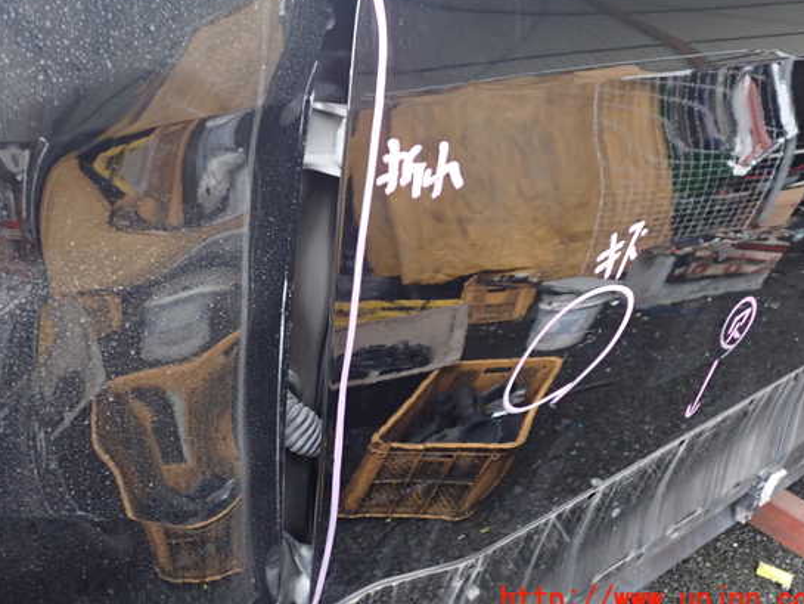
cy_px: 286
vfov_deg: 42.9
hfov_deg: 55.3
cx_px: 391
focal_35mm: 33
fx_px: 767
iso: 800
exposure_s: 1/25
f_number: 2.3
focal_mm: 5.4
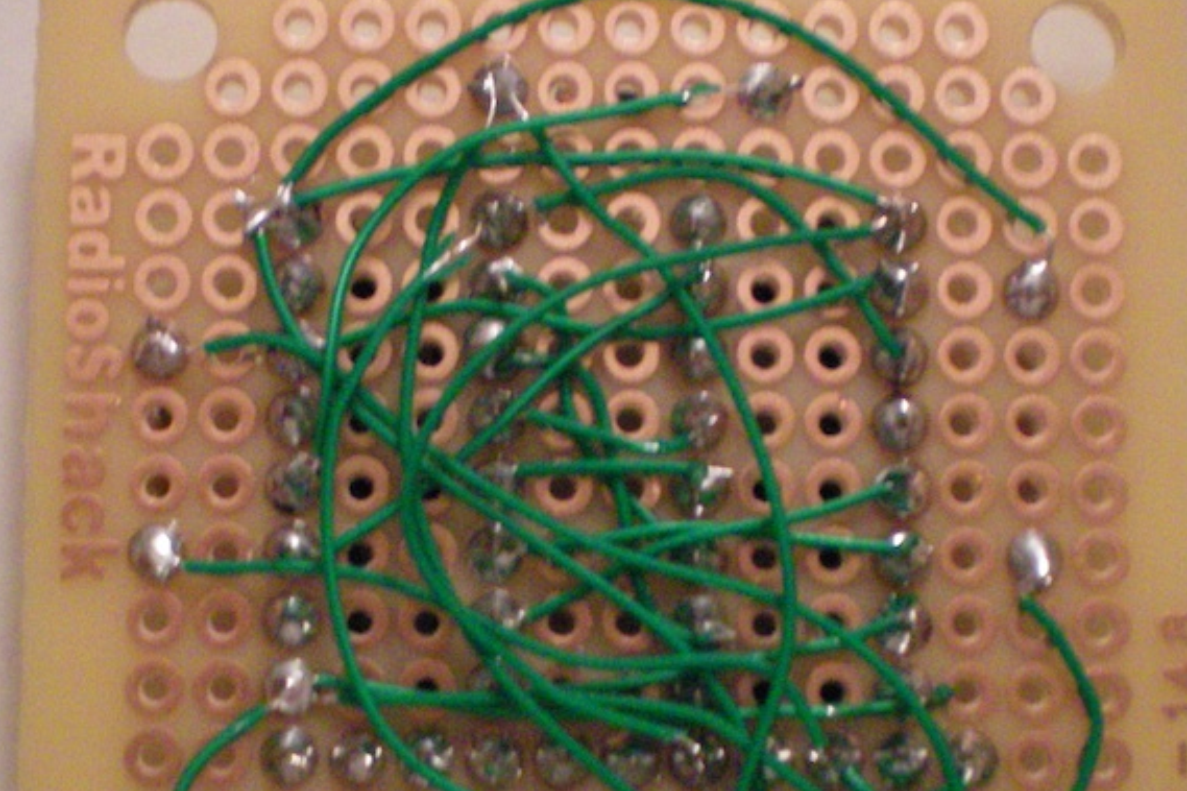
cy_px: 538
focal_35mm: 68
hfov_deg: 29.6
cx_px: 508
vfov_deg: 19.9
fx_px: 2241
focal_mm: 6.3
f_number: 3.1
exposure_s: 1/5
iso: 400
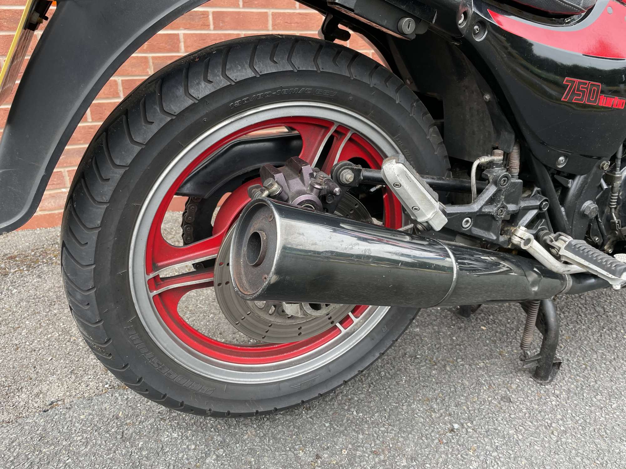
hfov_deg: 67.3
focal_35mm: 26
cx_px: 313
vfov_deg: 53.1
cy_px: 234
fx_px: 470
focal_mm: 4.2
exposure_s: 1/268
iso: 32
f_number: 1.6
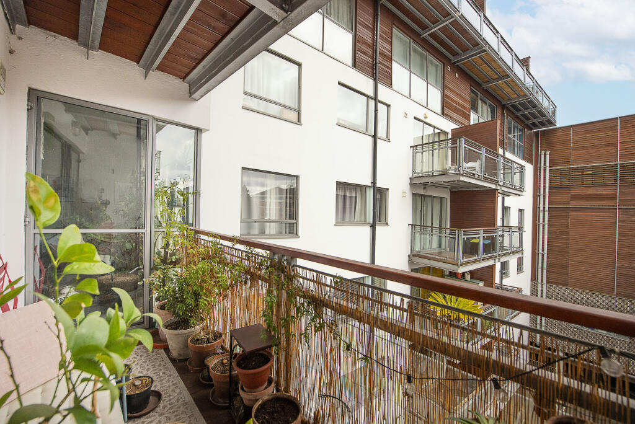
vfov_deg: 81.3
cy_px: 212
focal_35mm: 14
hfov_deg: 104.2
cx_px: 318
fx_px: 247
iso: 500
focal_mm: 14
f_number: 6.3
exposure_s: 1/800
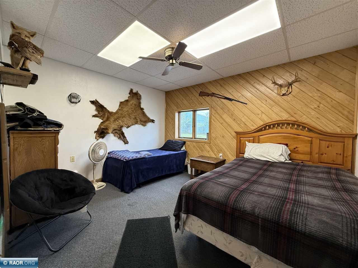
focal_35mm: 14
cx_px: 179
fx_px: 145
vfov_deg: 85.7
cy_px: 134
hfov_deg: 102.1
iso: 250
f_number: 2.2
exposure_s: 1/120
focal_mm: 2.22
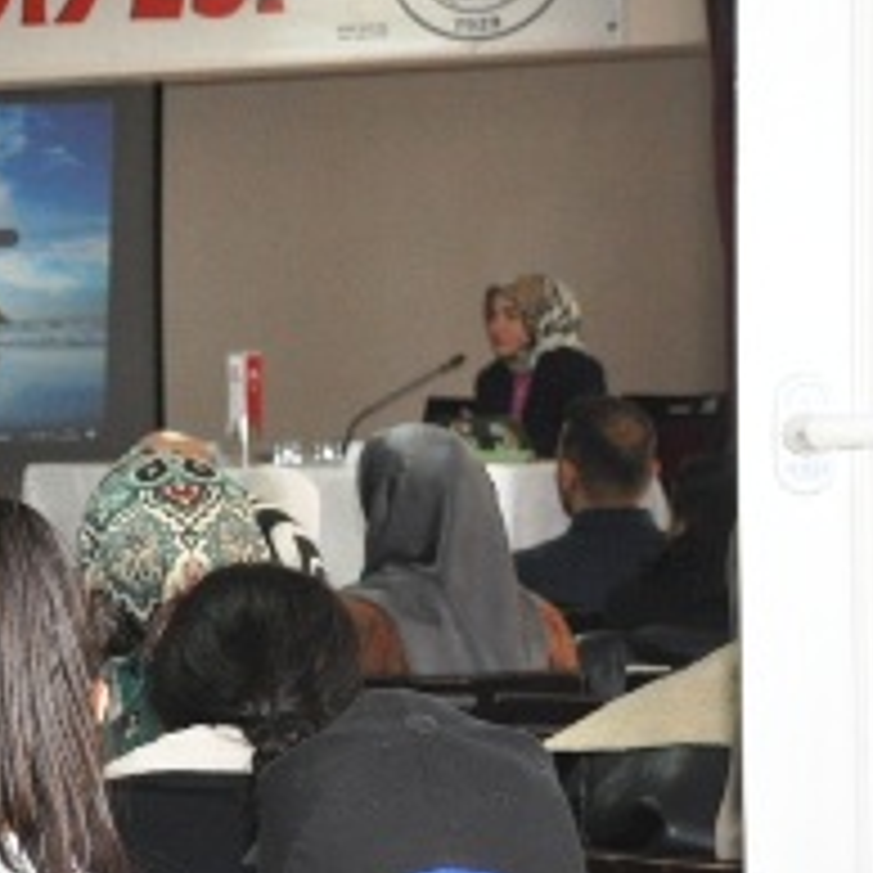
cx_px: -778
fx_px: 4594
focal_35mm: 161
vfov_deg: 10.9
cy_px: 526
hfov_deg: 10.2
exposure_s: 1/60
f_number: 4.2
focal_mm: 32
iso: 800
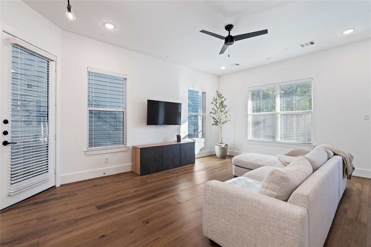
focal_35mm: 16
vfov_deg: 73.7
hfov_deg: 96.7
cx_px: 186
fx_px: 165
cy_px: 124
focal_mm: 16
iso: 200
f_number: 9
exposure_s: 1.3
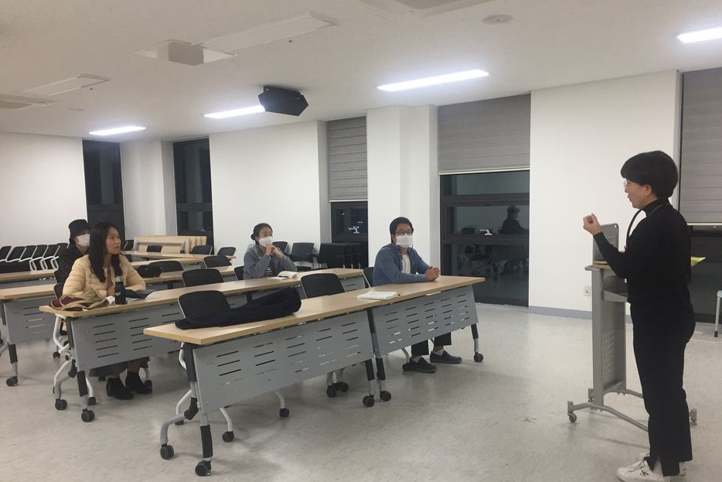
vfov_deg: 42.3
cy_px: 271
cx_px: 362
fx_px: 622
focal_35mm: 31
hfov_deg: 60.3
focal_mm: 4.15
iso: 50
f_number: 2.2
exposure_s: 1/30
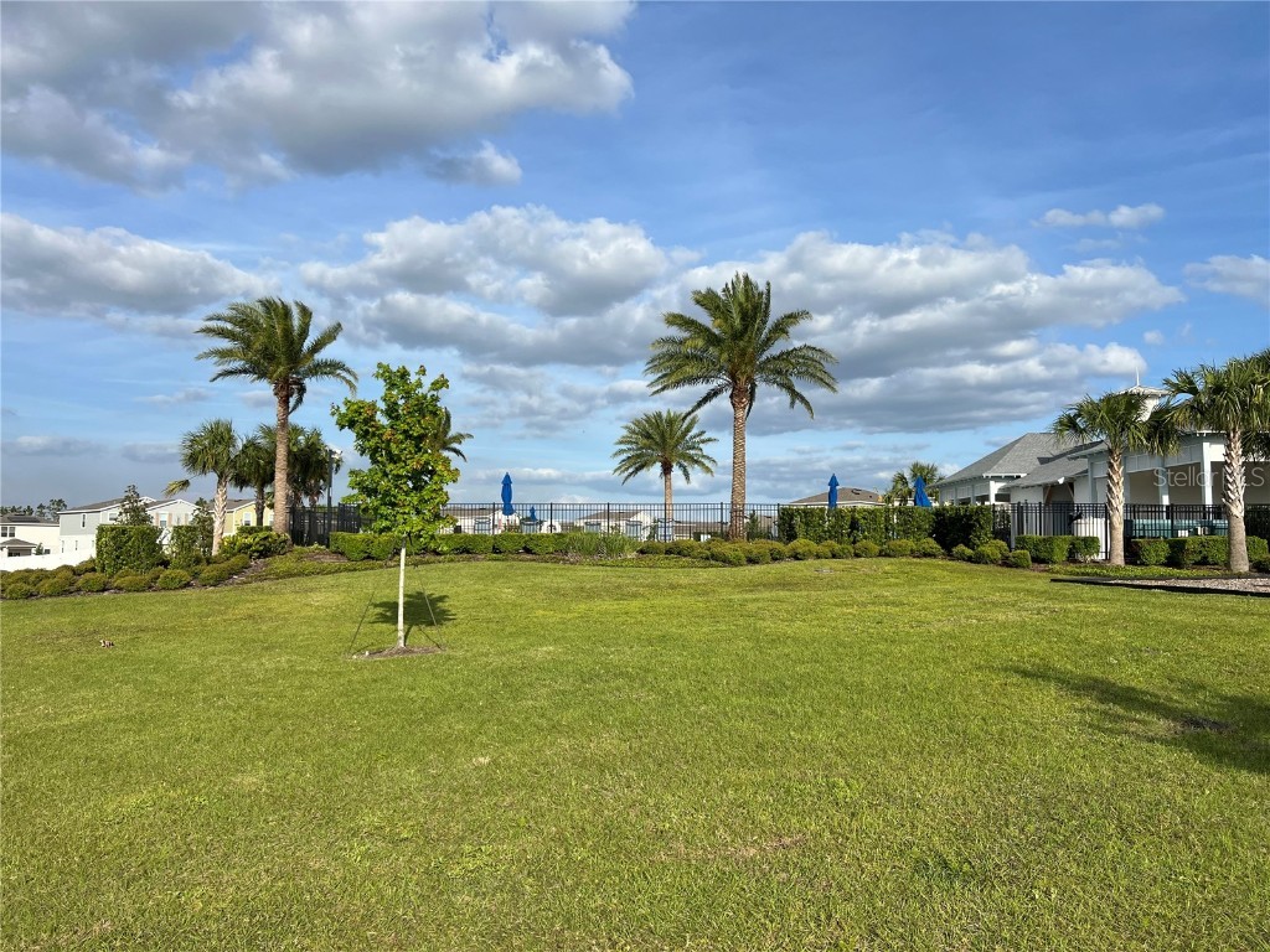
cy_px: 476
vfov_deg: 53.1
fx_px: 954
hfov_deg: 67.3
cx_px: 635
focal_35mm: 26
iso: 50
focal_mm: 5.7
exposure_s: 1/5076
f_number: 1.5
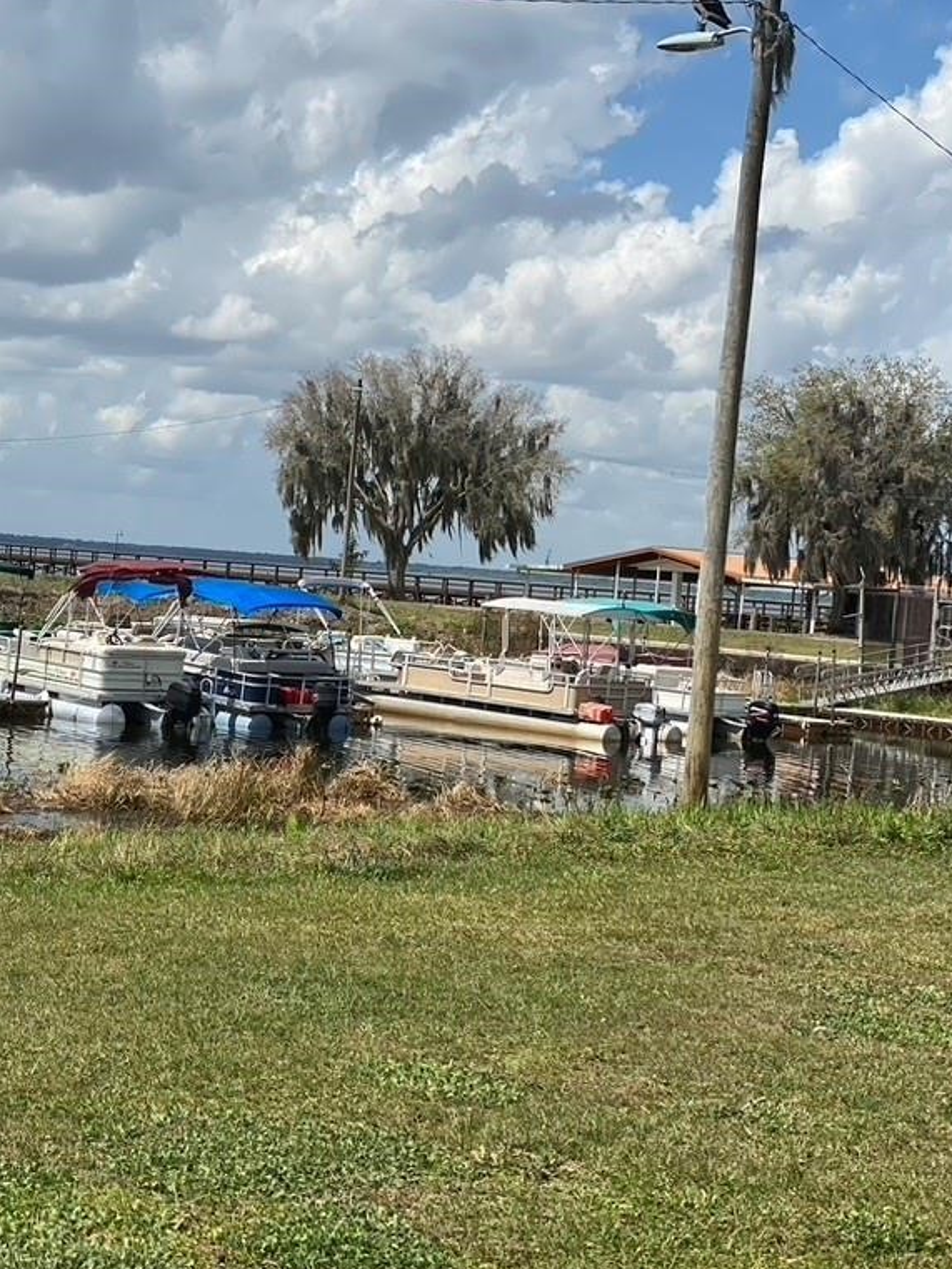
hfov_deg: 20.8
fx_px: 2566
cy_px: 637
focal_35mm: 70
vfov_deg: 27.8
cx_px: 238
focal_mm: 6
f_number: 2
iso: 20
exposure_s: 1/2660
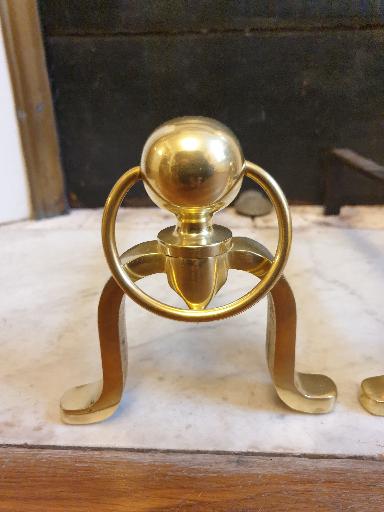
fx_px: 385
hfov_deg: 53.1
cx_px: 192
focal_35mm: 26
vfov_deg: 67.3
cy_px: 256
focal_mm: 4.3
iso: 250
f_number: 1.5
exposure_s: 1/33
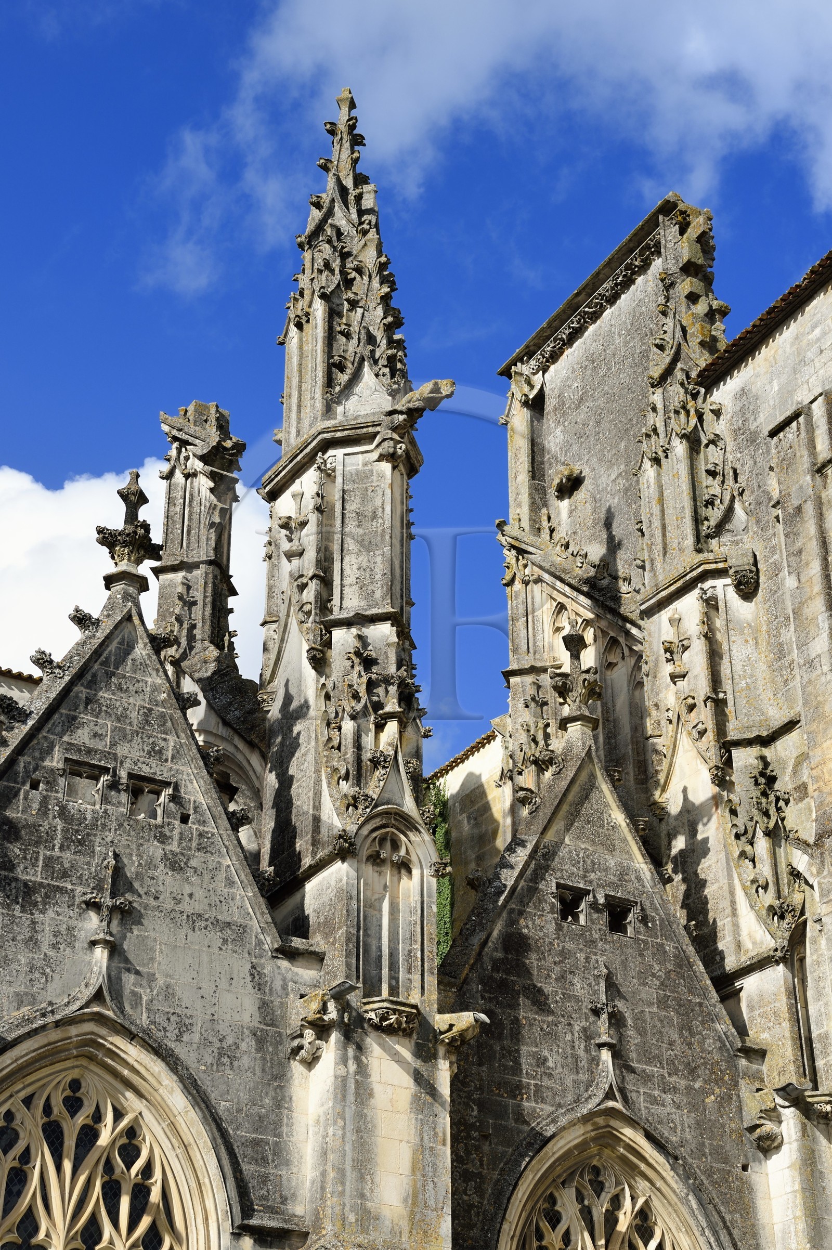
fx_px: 1909
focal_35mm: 55
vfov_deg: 36.3
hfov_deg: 24.6
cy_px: 625
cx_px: 416
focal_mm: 55
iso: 200
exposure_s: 1/250
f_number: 13
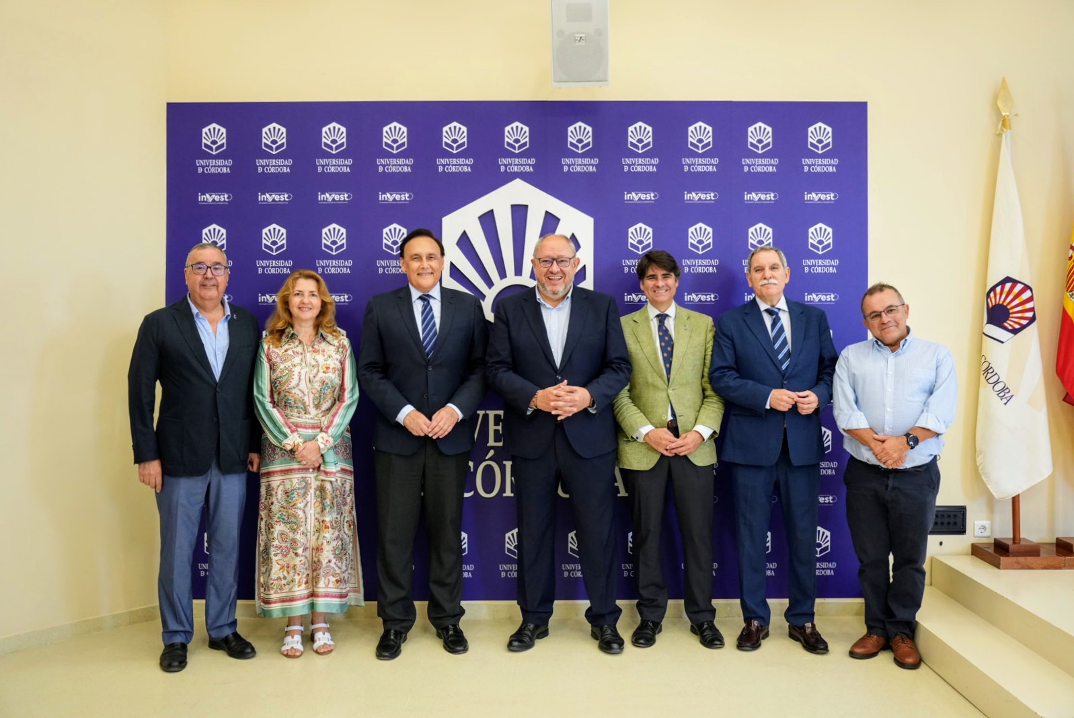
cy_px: 359
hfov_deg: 61.9
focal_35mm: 30
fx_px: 896
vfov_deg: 43.7
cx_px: 537
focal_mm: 30
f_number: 3.2
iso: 2500
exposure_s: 1/320
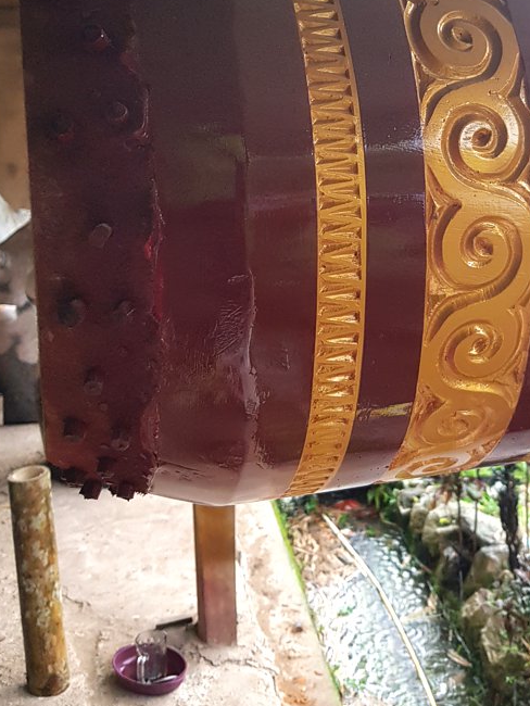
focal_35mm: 48
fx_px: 979
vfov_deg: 38.0
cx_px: 390
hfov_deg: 29.9
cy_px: 131
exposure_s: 1/50
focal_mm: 4.3
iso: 125
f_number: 1.7
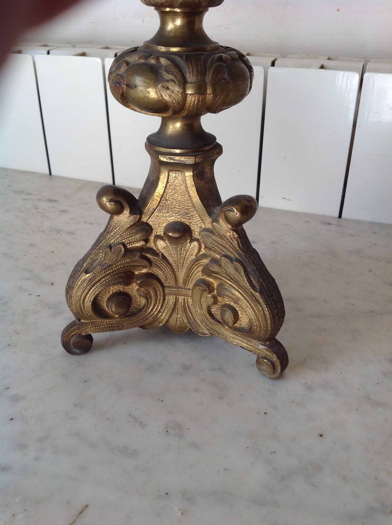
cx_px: 196
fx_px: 530
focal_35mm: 35
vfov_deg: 52.7
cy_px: 262
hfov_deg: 40.6
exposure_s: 1/120
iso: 64
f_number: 2.4
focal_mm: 4.28
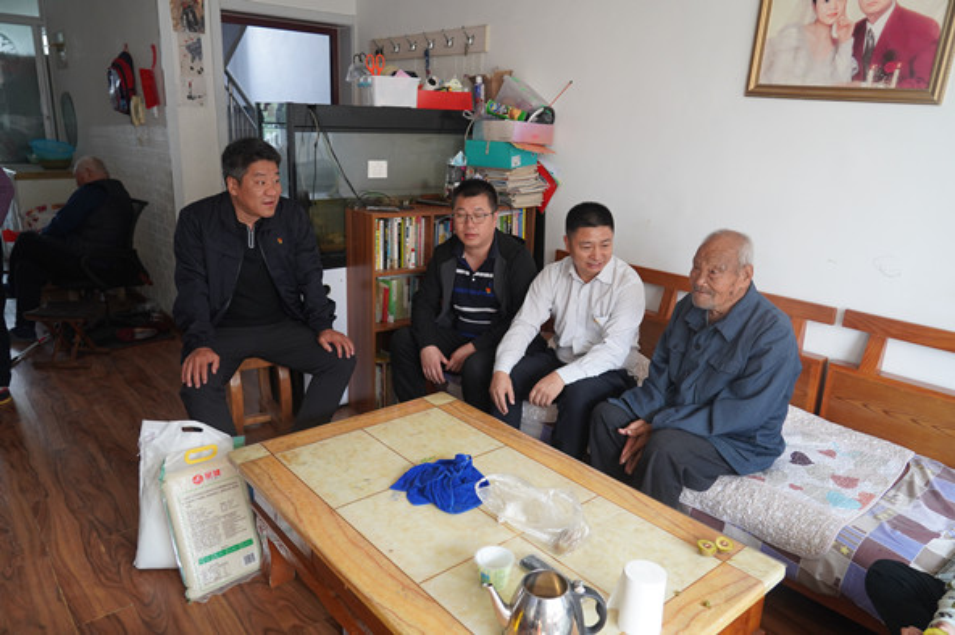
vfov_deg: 53.1
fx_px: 636
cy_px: 318
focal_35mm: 24
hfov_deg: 73.8
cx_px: 478
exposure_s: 1/160
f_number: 4
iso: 1600
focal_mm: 24
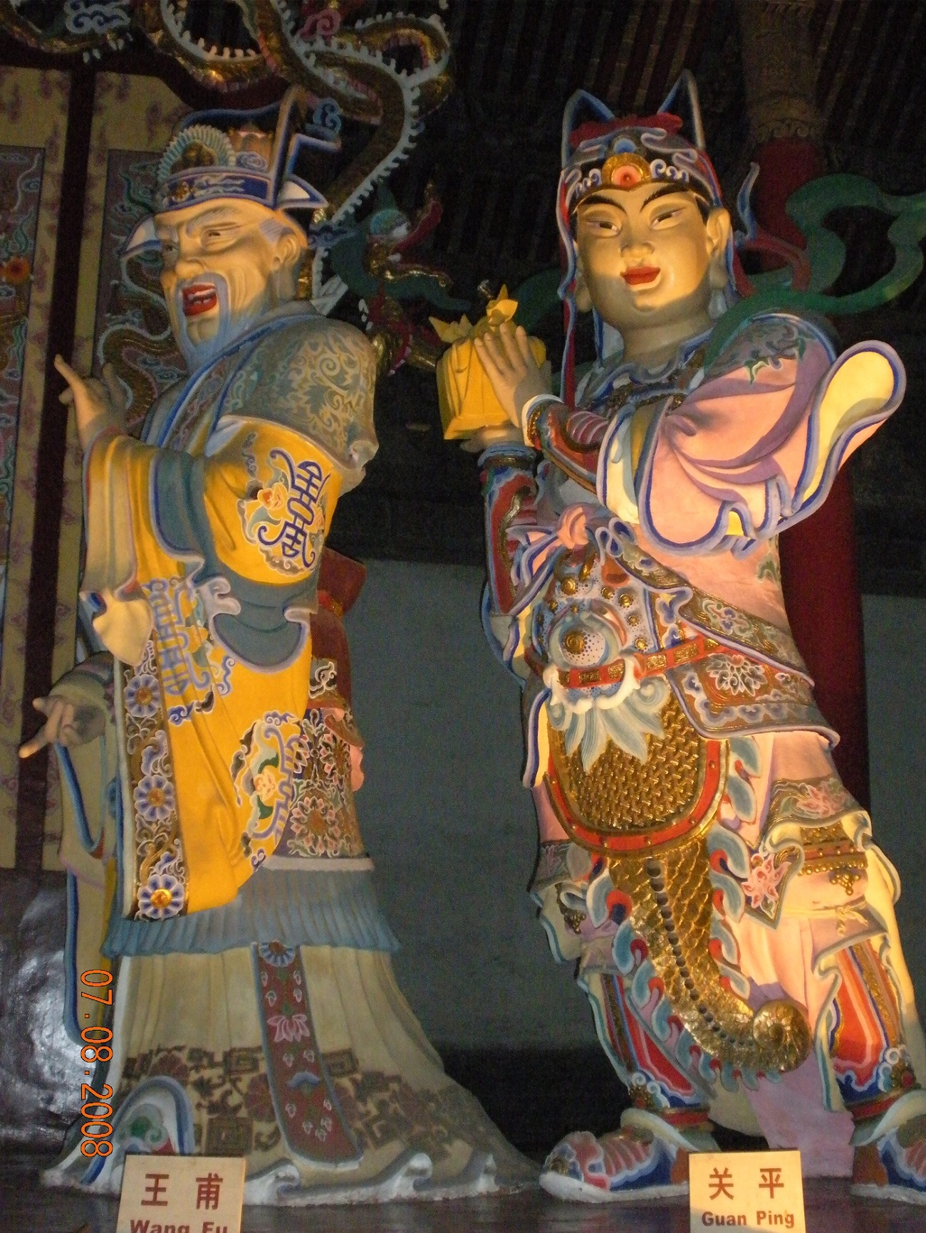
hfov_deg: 32.9
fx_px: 1569
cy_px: 616
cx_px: 463
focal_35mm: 44
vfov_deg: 42.9
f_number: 4
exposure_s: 1/60
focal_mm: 7.7
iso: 800
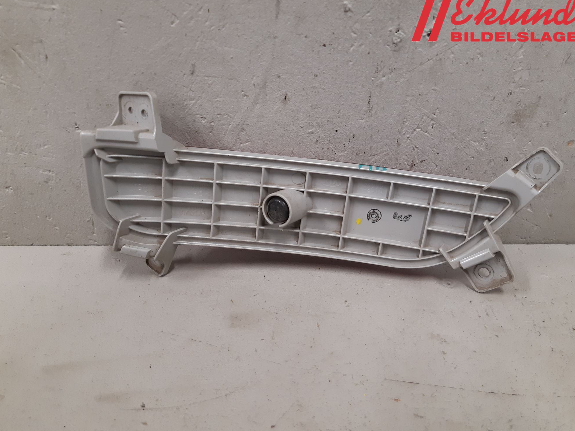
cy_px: 216
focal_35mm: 27
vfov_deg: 51.4
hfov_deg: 65.3
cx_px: 292
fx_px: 448
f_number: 1.7
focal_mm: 3.93
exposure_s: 1/50
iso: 160
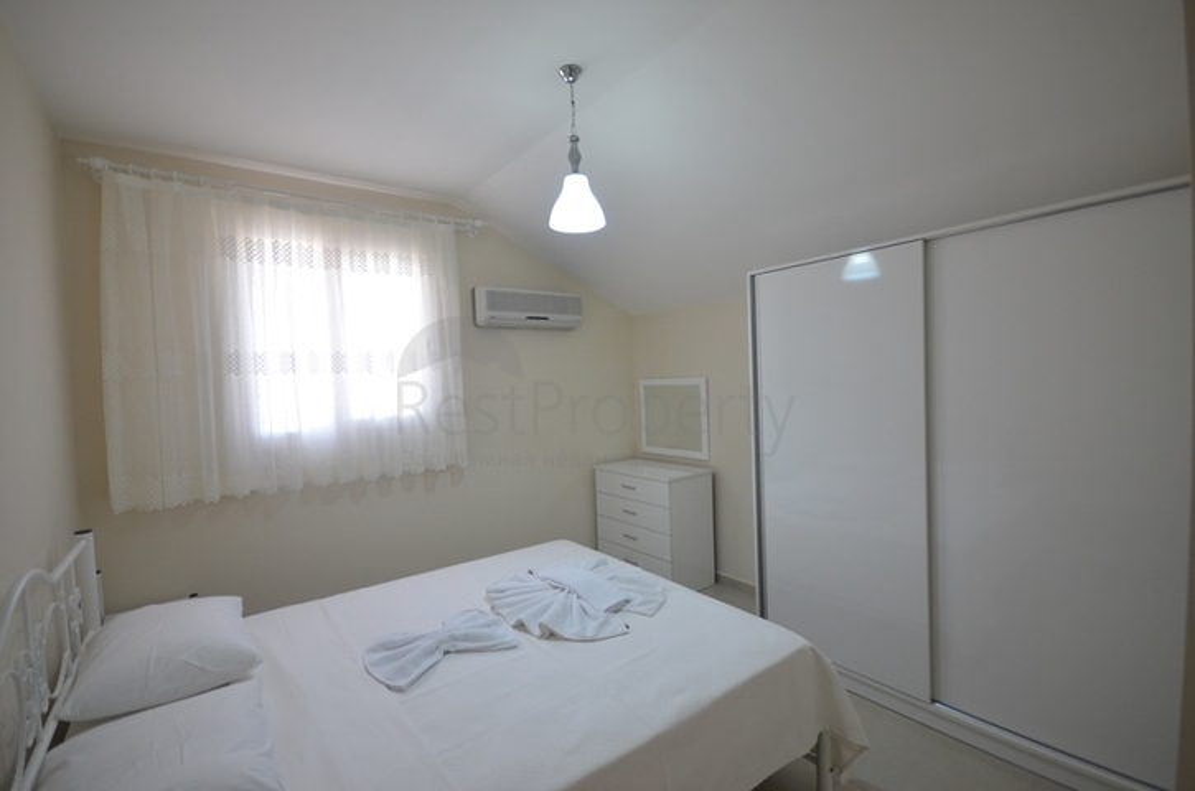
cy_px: 396
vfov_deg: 77.1
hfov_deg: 100.5
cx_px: 598
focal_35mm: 15
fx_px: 497
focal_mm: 10
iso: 450
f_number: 4
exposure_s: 1/60
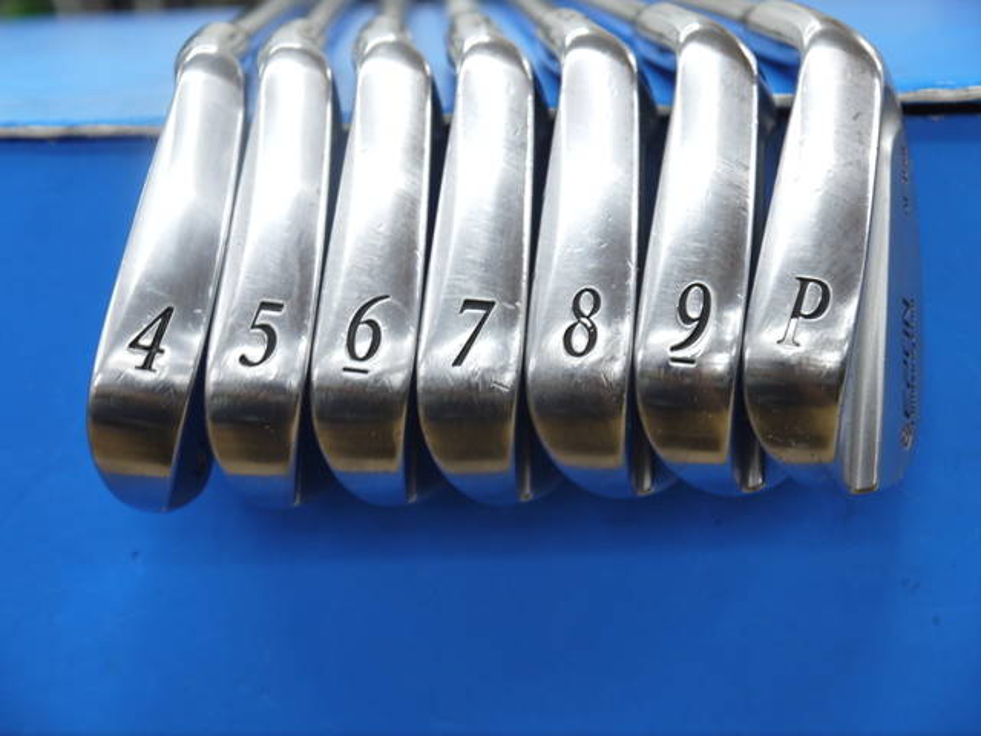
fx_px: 2097
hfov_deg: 26.3
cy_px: 368
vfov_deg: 19.9
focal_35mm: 74
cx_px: 490
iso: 400
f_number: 5.4
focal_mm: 37
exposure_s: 1/80
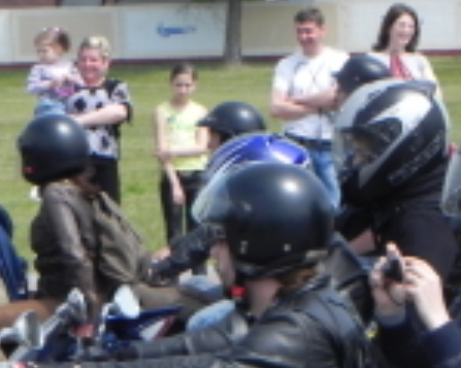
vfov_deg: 4.6
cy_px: 238
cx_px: -71
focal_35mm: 339
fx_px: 4622
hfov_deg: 5.7
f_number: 5.6
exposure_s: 1/530
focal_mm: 23
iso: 160
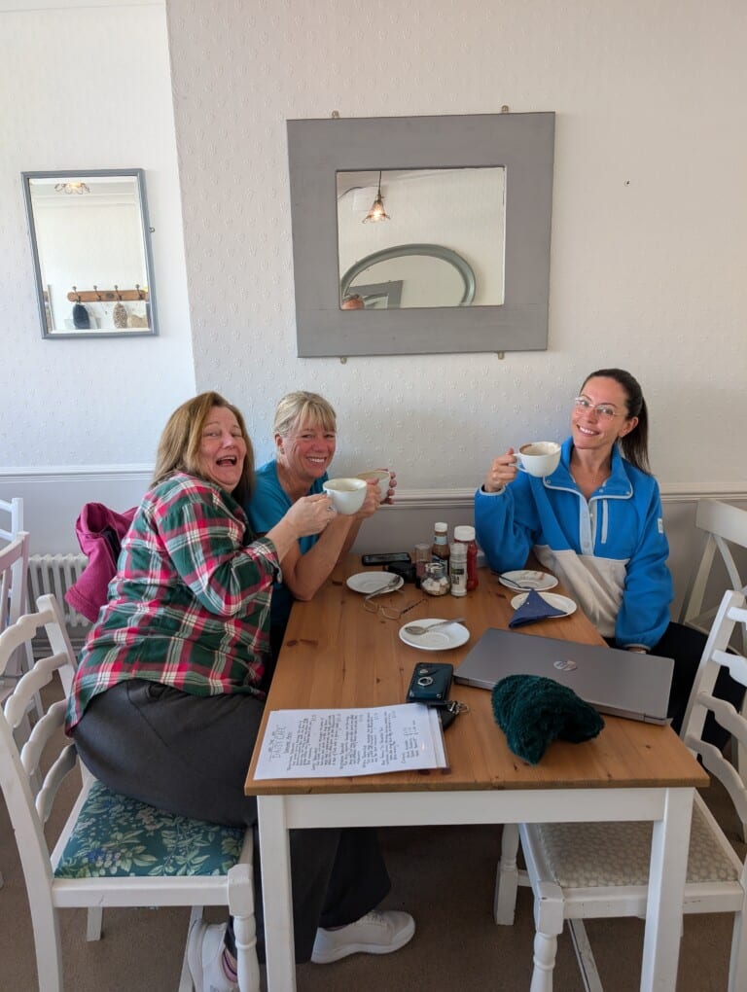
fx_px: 689
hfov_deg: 56.9
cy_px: 496
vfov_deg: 71.5
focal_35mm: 24
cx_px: 374
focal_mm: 6.9
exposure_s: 1/100
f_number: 1.68
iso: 92
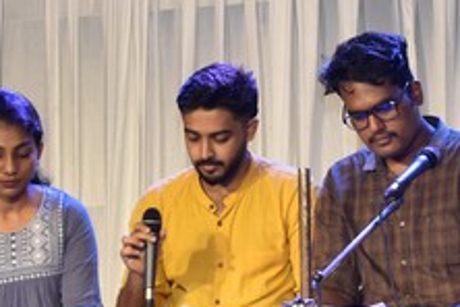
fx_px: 2798
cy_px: 124
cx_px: 375
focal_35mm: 219
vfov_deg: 6.3
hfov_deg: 9.4
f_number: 4.8
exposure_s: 1/60
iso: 560
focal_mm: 36
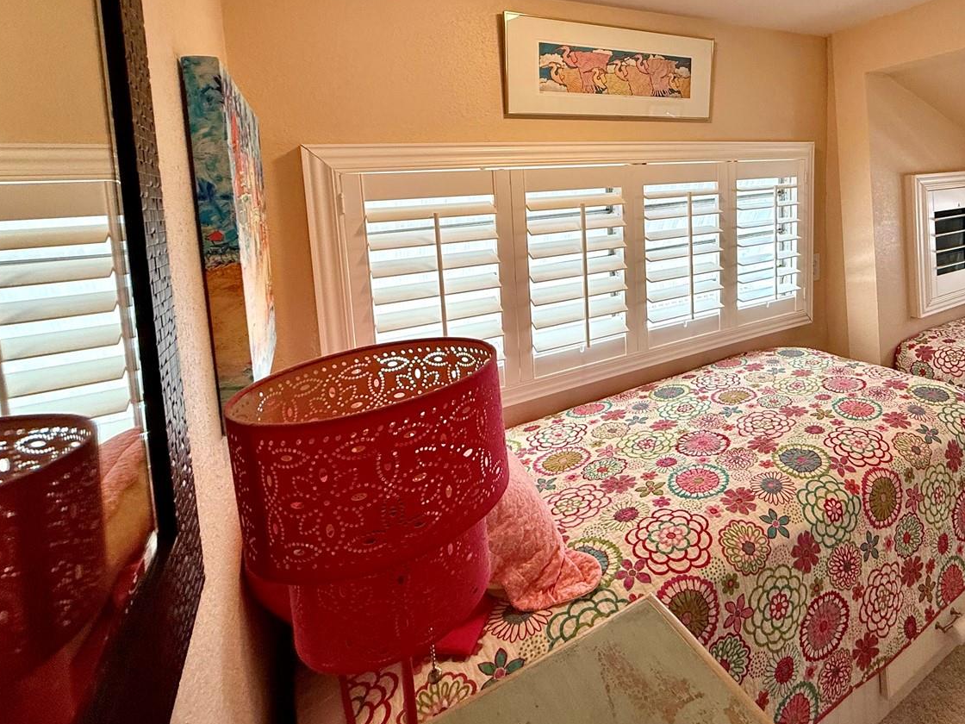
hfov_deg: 77.9
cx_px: 676
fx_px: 558
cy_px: 220
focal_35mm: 20
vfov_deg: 63.6
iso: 125
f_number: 2.2
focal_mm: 2.22
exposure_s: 1/120
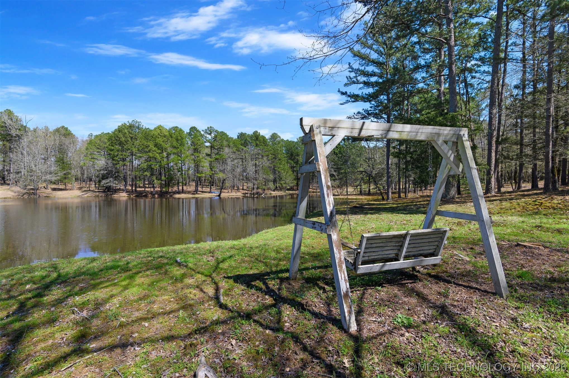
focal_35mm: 16
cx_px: 284
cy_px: 189
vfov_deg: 73.6
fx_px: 253
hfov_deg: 96.8
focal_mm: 16
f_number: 7.1
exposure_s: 1/320
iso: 200
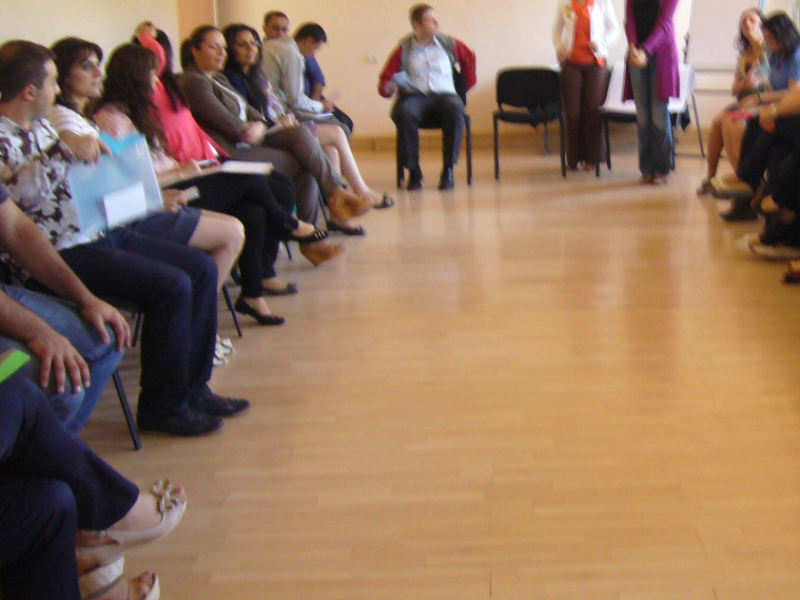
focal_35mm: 59
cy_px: 205
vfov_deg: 24.7
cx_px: 565
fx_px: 1363
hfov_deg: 32.3
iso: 200
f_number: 2.8
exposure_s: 1/15
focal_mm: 5.8
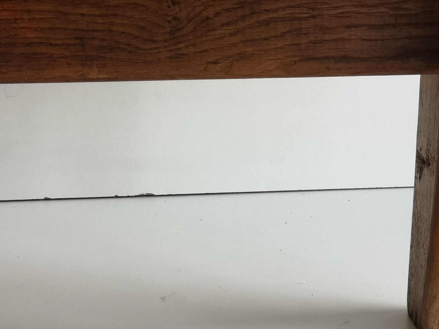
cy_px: 157
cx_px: 199
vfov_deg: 17.6
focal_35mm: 84
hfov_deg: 23.3
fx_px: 1065
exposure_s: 1/107
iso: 50
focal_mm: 3.95
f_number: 1.8
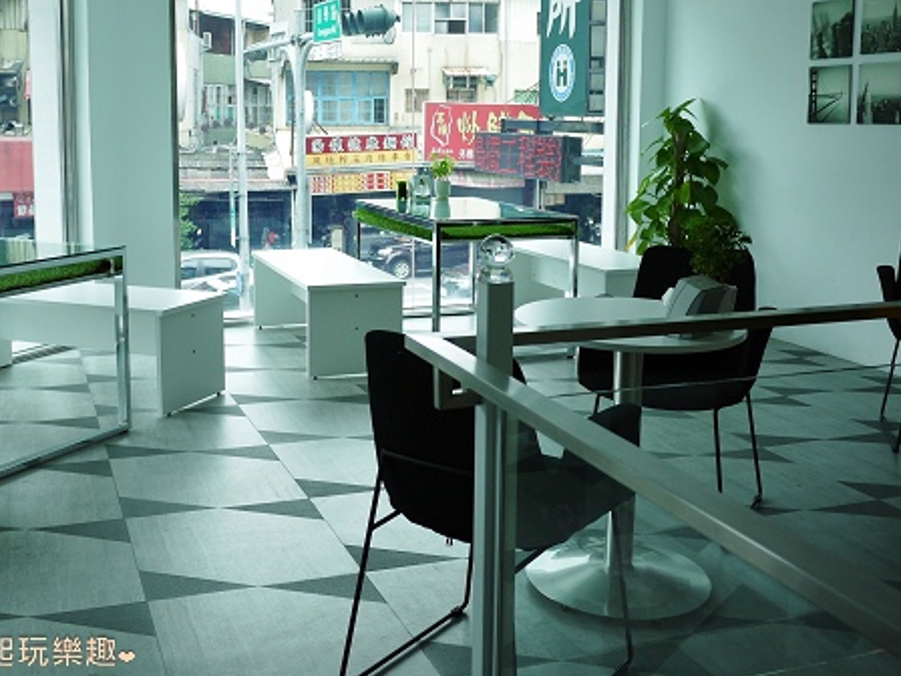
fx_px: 1041
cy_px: 229
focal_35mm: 40
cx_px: 372
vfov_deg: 35.6
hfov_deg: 46.6
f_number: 2.5
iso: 100
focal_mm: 14
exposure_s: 1/320
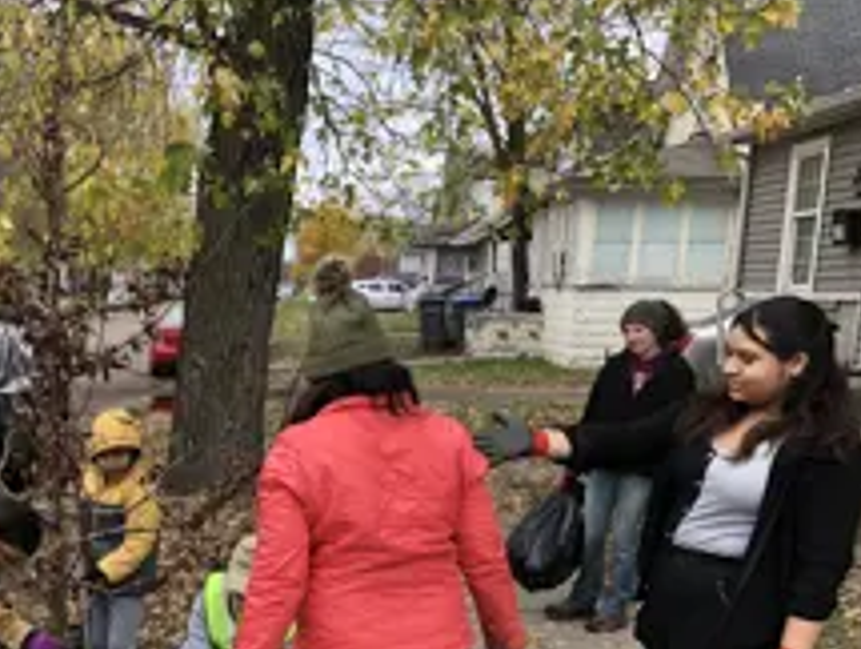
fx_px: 1296
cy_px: 553
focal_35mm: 52
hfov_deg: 34.8
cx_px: 92
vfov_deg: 27.3
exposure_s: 1/120
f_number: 1.8
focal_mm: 3.99
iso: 25
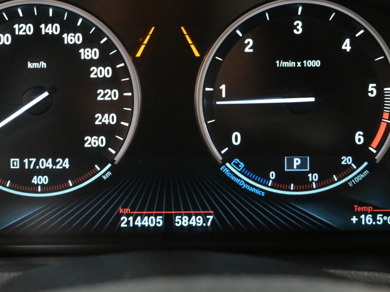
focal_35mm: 64
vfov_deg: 22.7
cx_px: 162
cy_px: 66
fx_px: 721
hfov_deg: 30.2
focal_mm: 24
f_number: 5
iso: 6400
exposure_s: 1/100
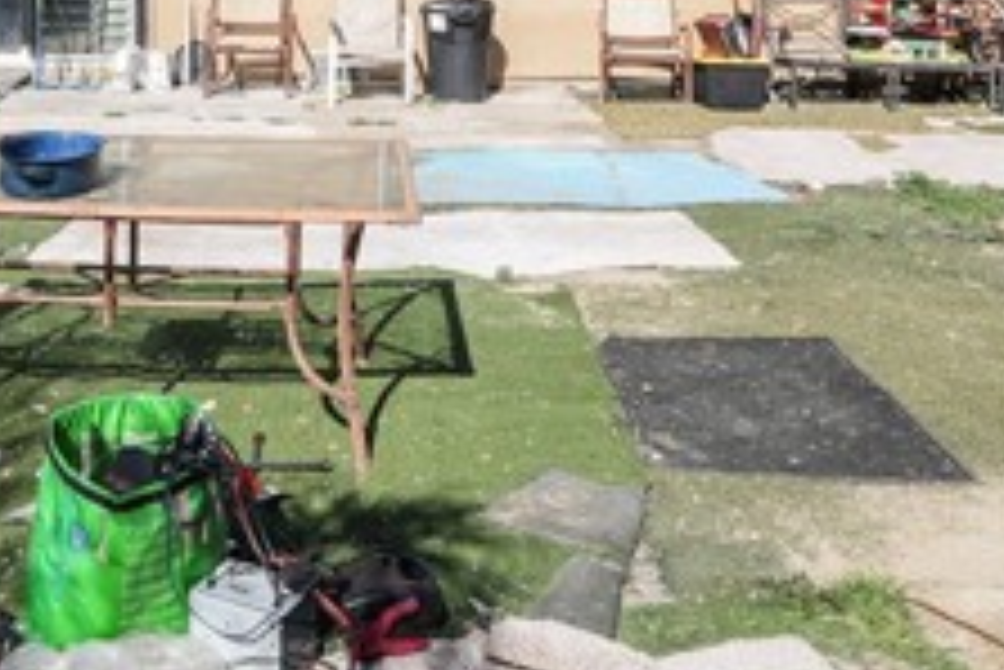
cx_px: 333
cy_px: -164
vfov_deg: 25.8
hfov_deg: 42.1
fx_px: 1284
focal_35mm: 46
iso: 100
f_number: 9
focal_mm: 16
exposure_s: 1/200
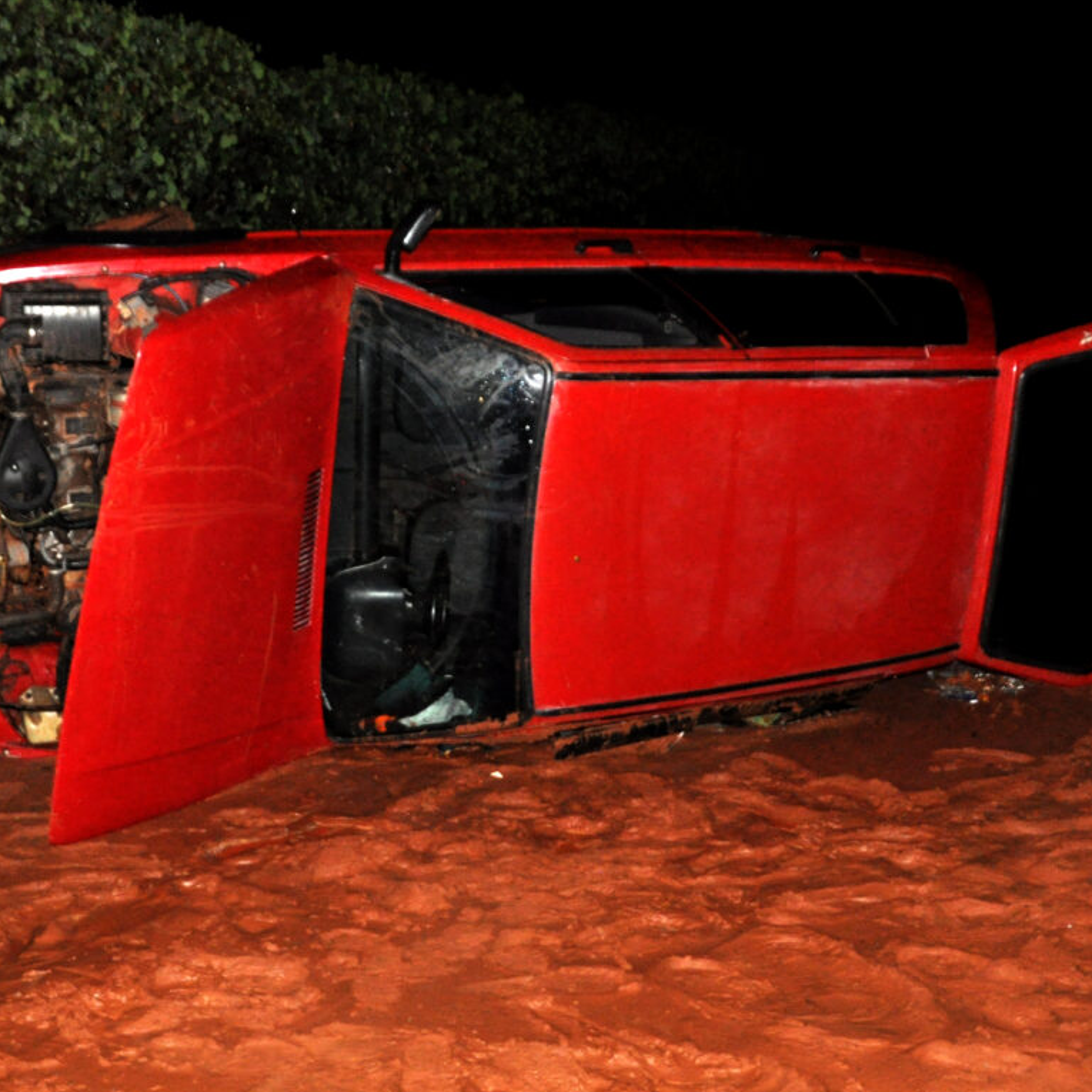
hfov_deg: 36.8
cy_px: 551
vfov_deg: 36.8
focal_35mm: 46
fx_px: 1642
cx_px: 524
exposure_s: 1/60
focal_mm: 18
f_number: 4.5
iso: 1250
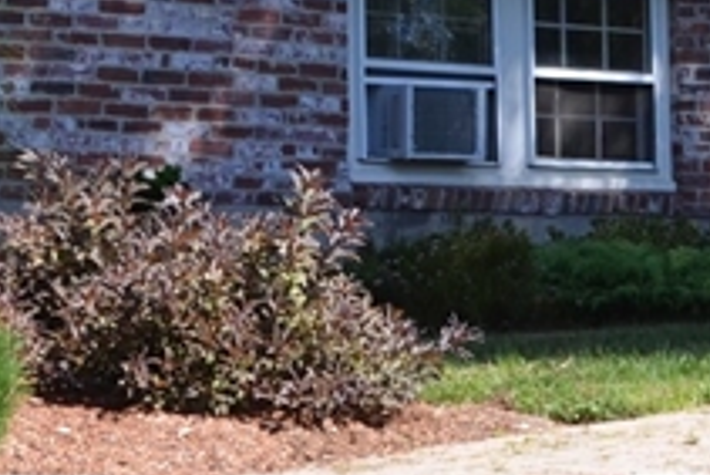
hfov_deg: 9.9
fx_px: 4006
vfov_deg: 6.8
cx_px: 1013
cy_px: 88
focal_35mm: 203
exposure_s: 1/200
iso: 200
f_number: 7.1
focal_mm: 28
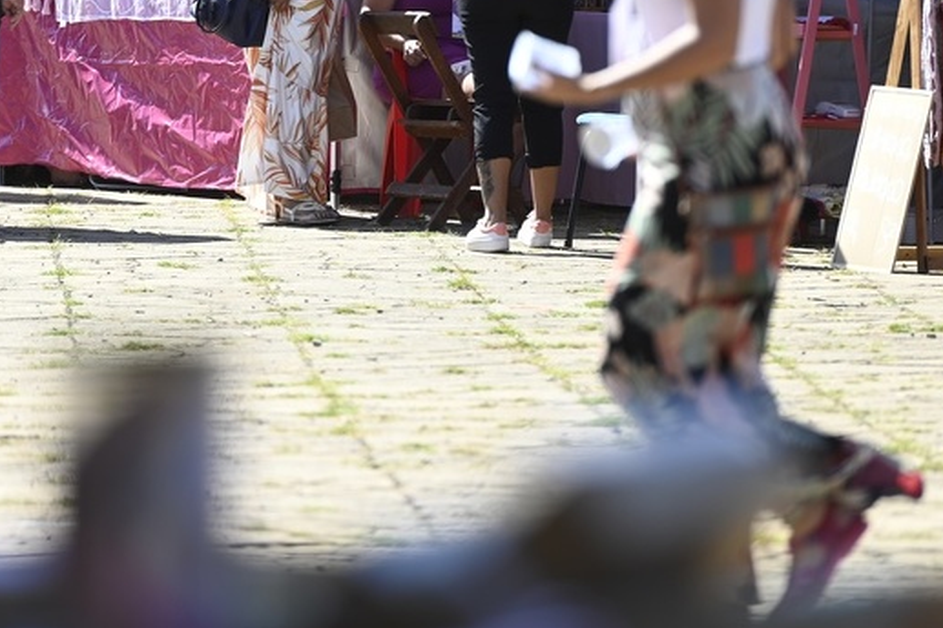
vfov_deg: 3.5
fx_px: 10209
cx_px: 51
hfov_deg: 5.3
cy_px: 29
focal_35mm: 390
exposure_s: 1/800
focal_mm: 200
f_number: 4
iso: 200
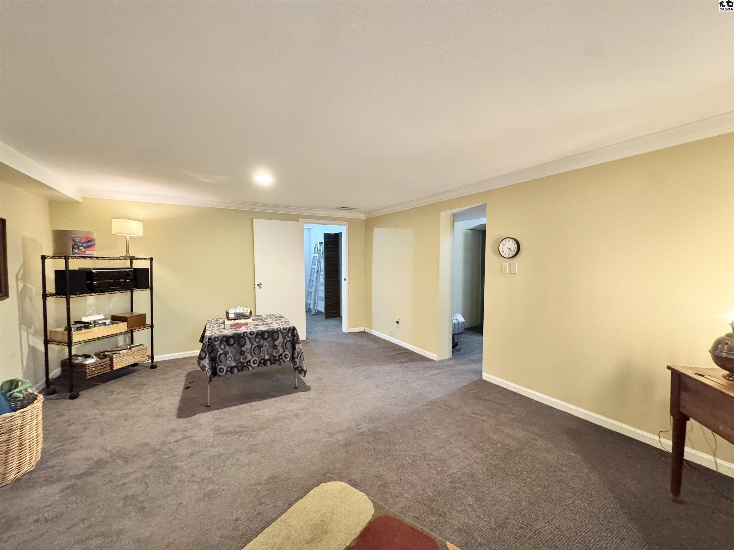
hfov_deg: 102.1
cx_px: 367
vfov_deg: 85.7
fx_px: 297
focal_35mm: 14
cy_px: 275
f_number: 2.2
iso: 1000
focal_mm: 2.22
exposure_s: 1/60
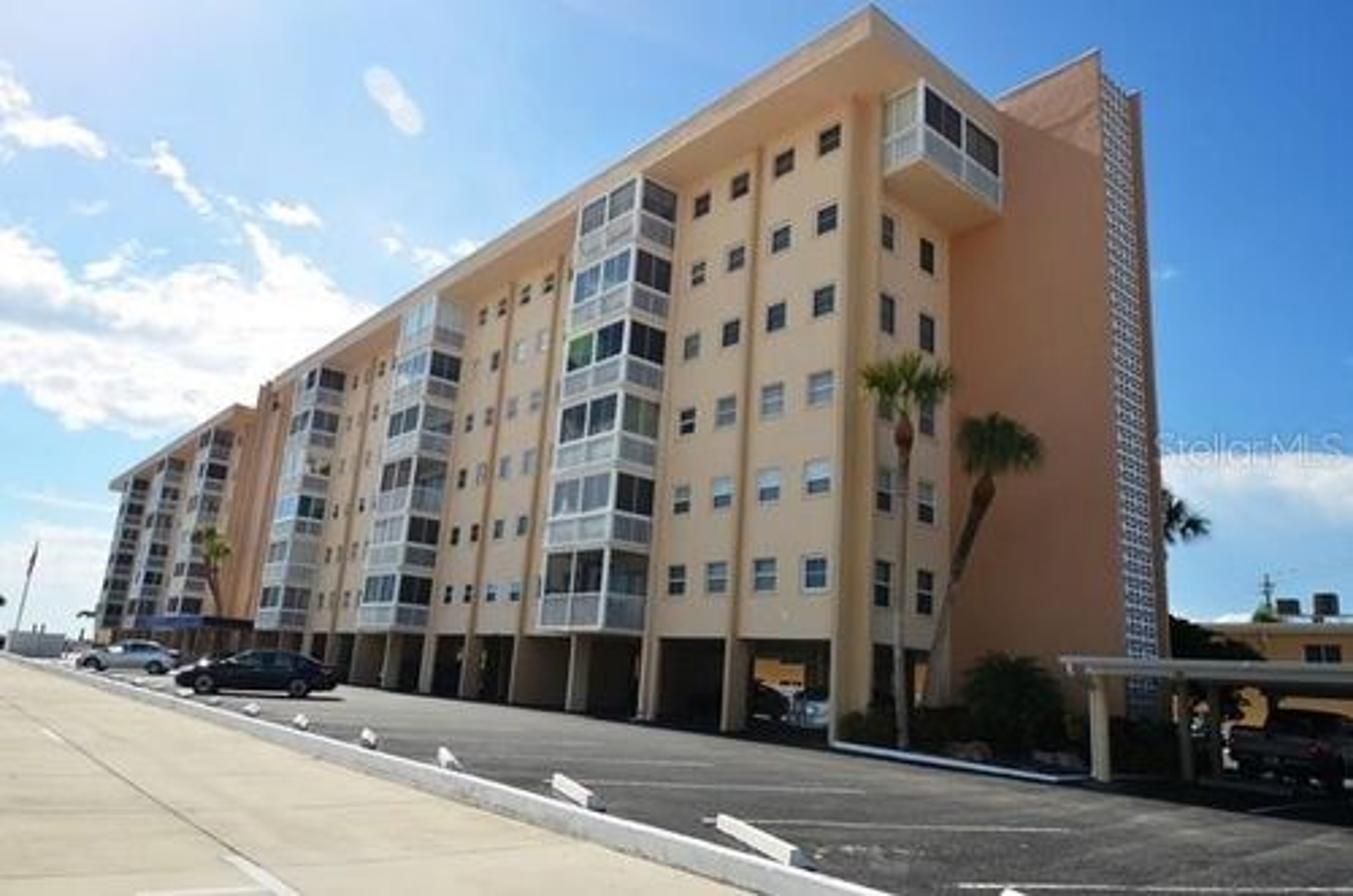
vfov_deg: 52.9
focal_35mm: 24
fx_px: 900
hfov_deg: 73.9
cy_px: 448
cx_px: 676
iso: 100
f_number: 11
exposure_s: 1/200
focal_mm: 16
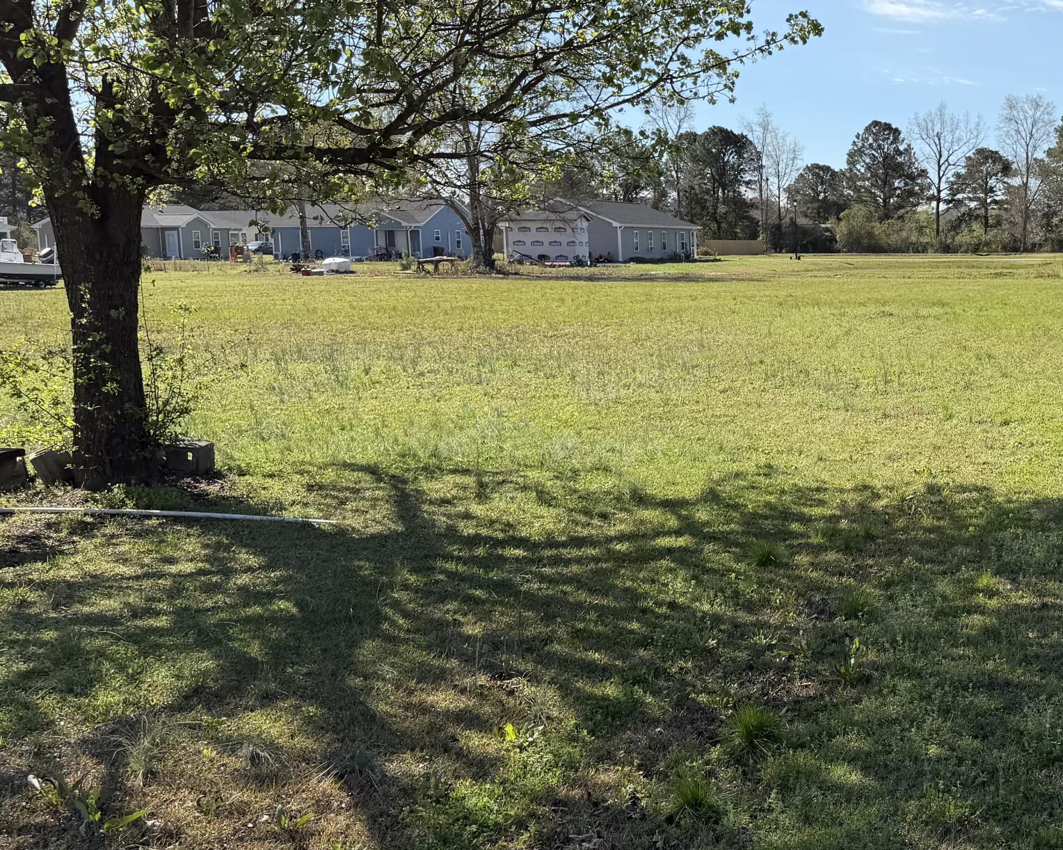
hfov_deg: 37.3
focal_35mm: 46
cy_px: 431
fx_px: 1447
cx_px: 989
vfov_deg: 32.7
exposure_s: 1/3759
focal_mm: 6.76
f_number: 1.78
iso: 80
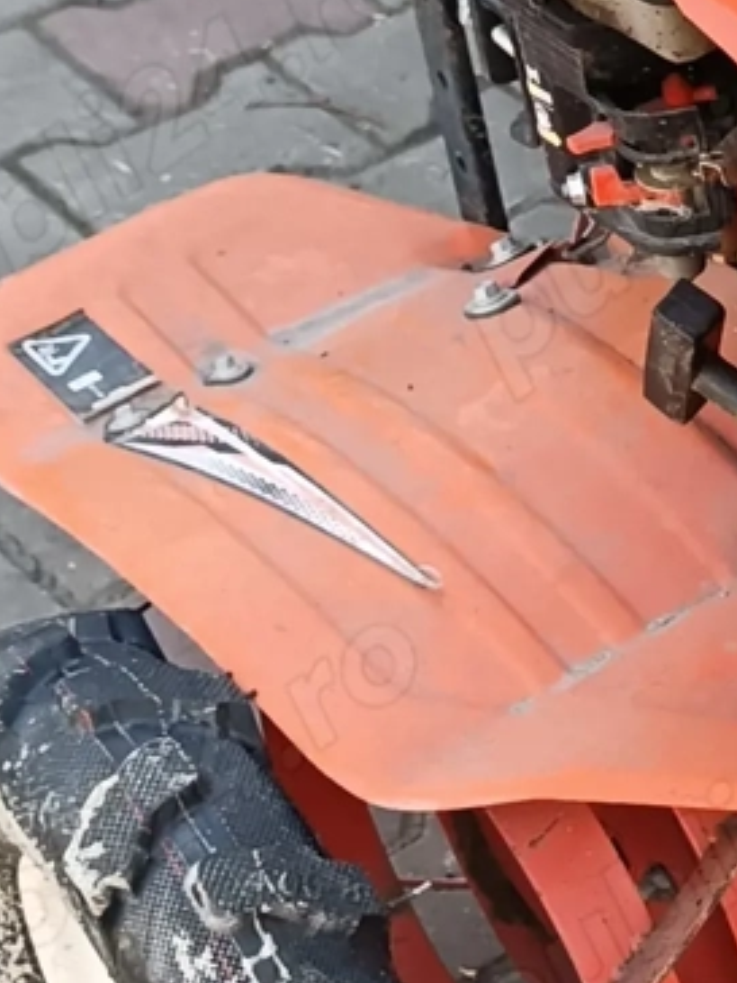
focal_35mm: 121
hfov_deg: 11.8
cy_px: 986
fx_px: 3435
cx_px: 1072
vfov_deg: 16.0
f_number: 1.75
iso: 201
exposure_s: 1/100
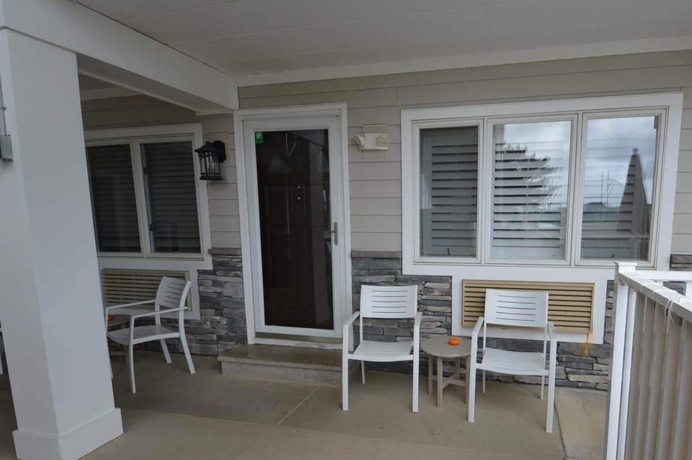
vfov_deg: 61.2
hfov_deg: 83.0
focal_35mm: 20
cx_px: 417
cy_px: 280
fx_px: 384
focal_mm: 10
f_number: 5.6
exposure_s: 1/160
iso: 100
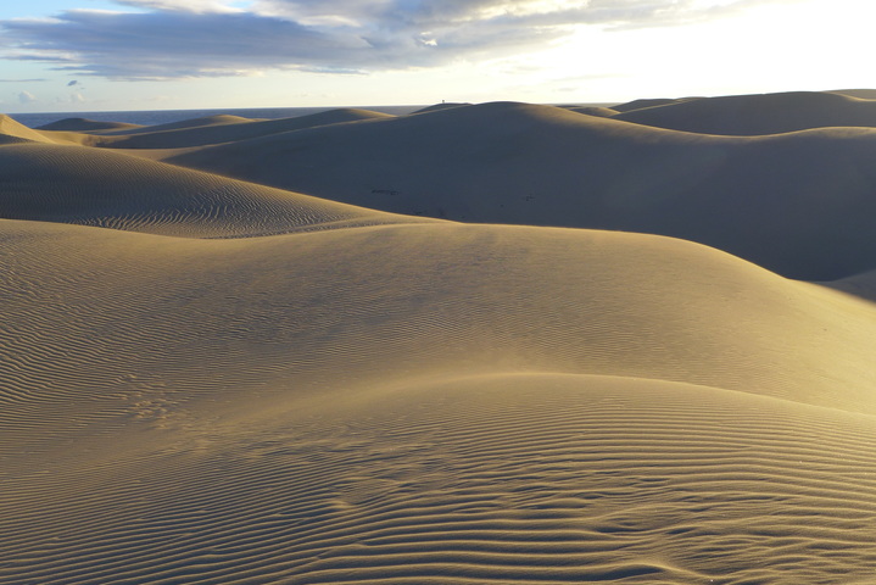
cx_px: 438
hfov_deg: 48.4
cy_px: 292
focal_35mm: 40
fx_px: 974
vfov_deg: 33.4
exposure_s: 1/640
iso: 80
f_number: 2.8
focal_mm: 7.9
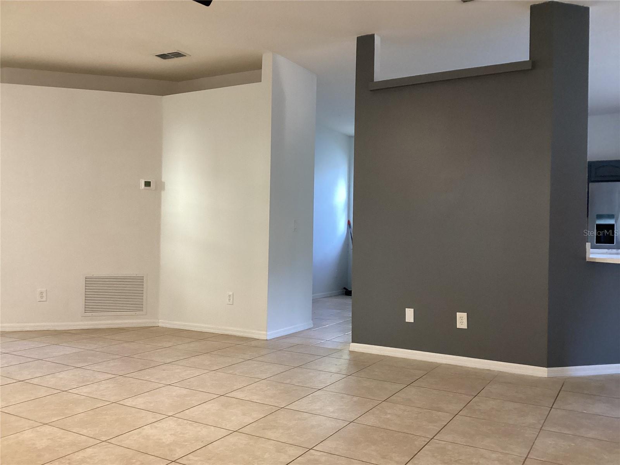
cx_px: 310
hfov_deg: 58.4
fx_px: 555
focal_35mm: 31
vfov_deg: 45.4
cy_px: 232
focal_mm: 3.3
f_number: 2.4
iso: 320
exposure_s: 1/60
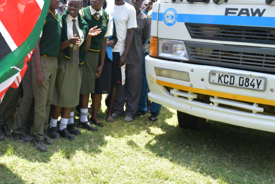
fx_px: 443
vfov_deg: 23.2
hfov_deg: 33.5
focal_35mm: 58
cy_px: 51
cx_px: 54
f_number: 5
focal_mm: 24
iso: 100
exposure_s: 1/200
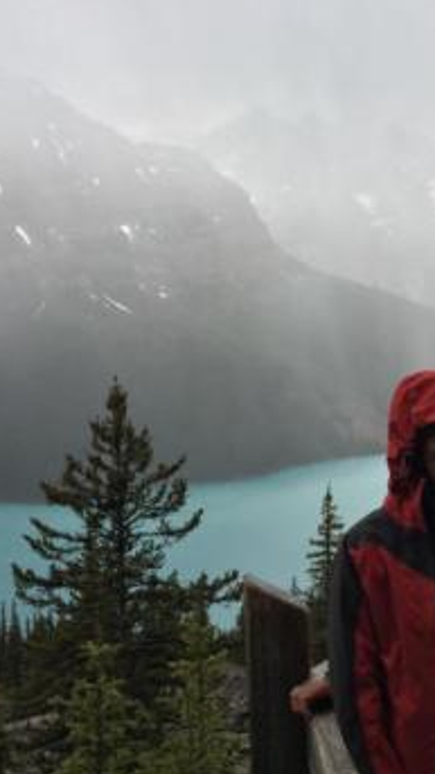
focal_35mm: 46
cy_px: 414
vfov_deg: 44.5
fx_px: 943
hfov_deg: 25.0
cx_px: 410
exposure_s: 1/305
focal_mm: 4.15
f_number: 2.2
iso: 25
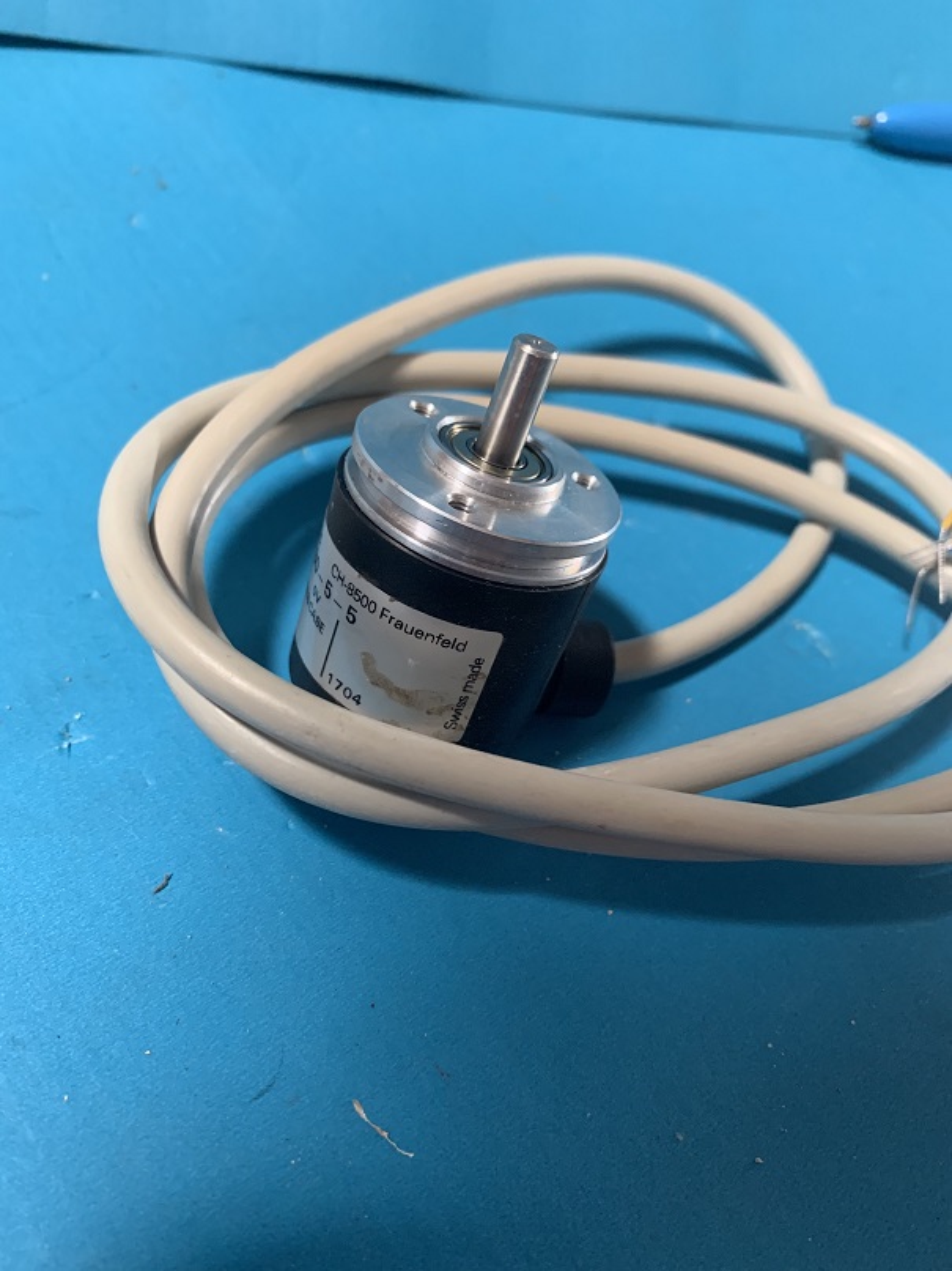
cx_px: 476
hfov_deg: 53.1
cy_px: 636
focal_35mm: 26
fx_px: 954
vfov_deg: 67.3
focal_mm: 4.25
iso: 400
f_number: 1.8
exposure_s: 1/45
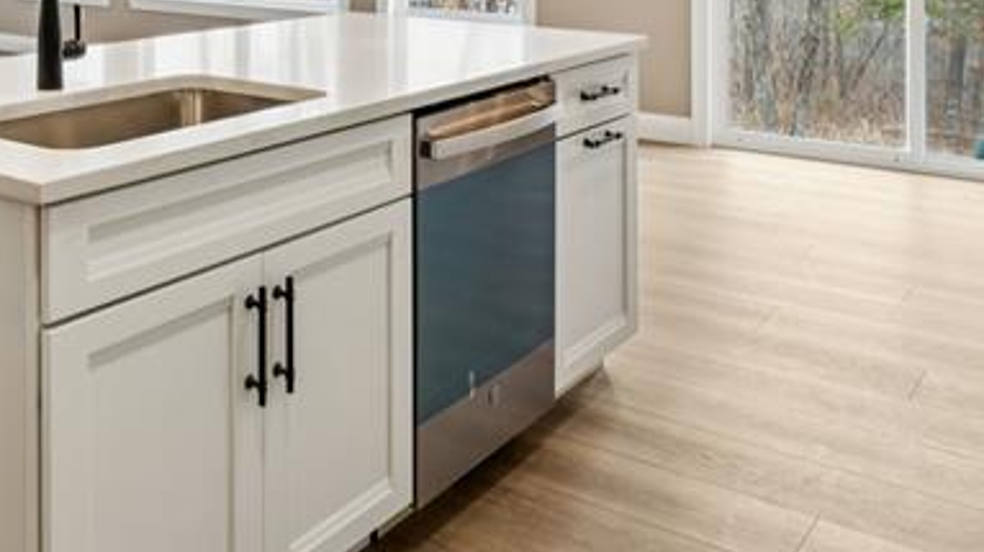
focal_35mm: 45
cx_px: 224
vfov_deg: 24.5
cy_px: -92
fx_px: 1161
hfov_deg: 44.1
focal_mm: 15.9
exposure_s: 1/1.67
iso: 100
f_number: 13
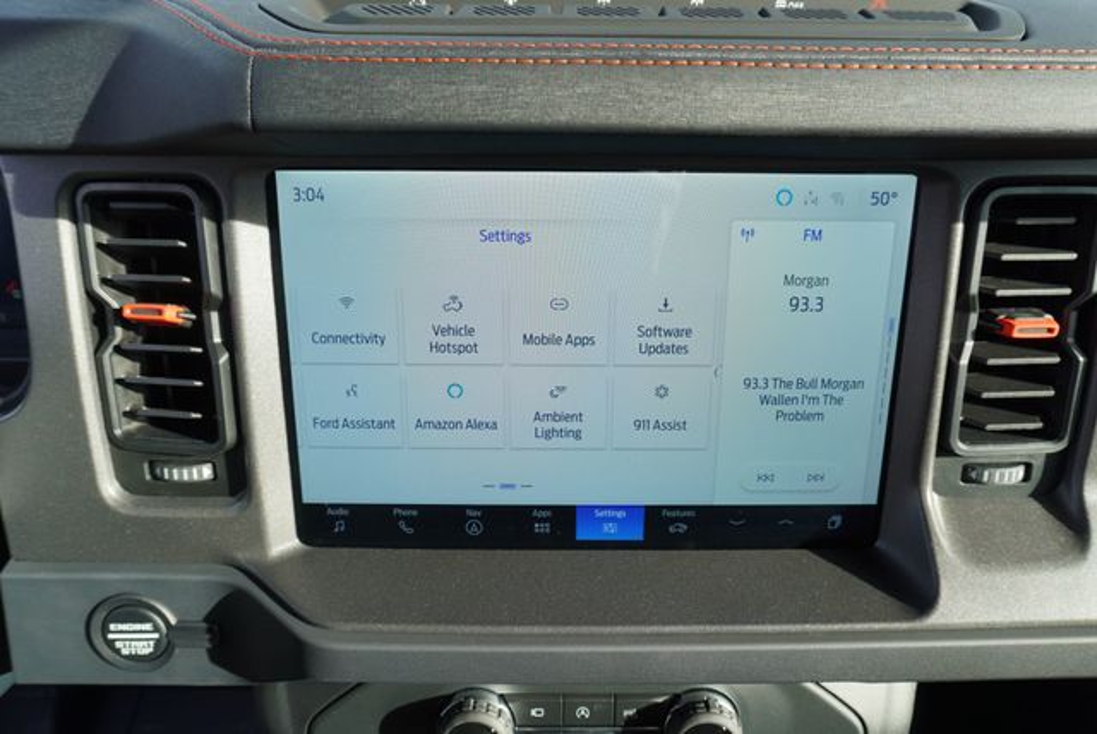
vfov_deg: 53.2
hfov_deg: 73.7
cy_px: 367
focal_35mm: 24
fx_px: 732
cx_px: 548
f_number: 5
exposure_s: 1/100
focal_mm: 16
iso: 100
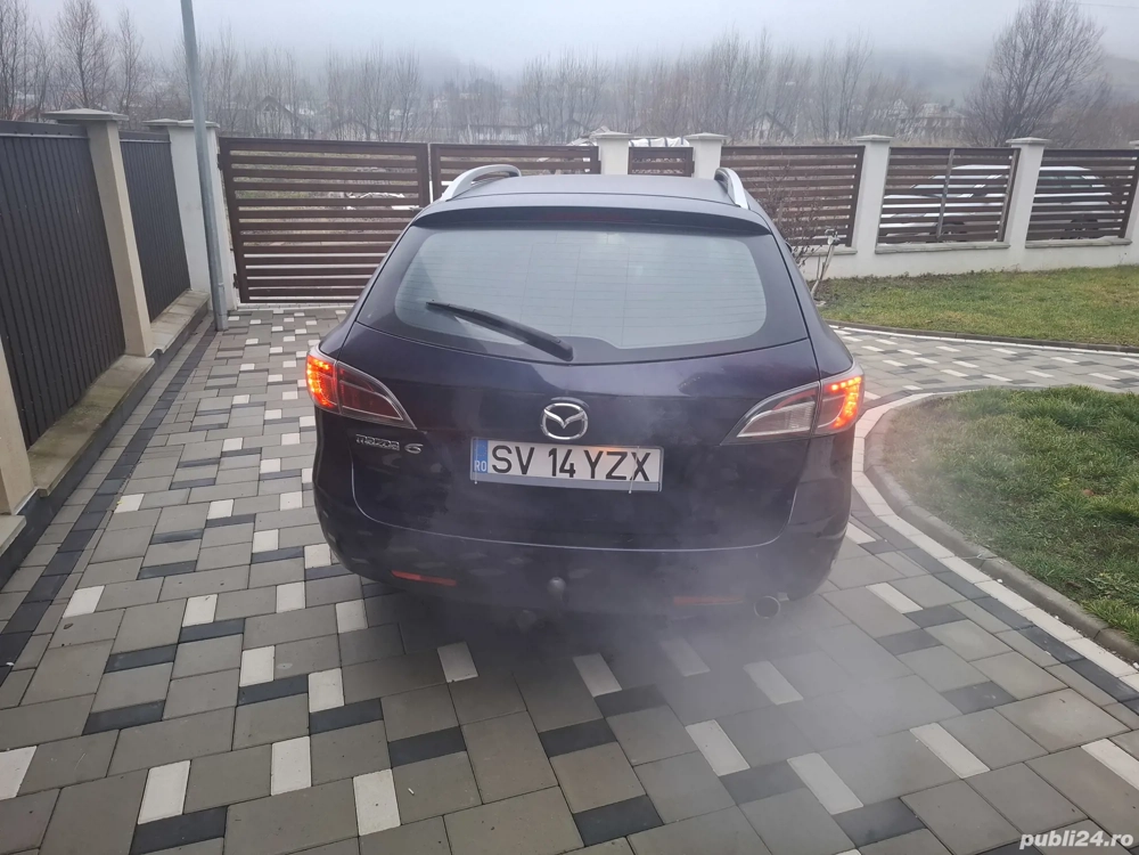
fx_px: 757
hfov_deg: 73.9
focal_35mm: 23
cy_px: 428
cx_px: 570
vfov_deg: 58.9
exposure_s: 1/50
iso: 250
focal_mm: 5.54
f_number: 1.8
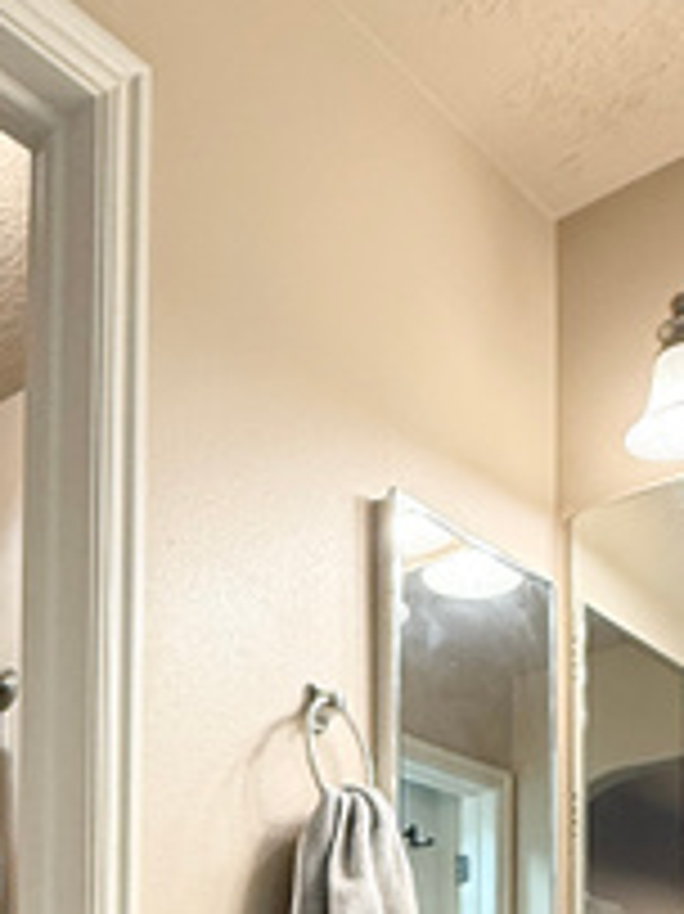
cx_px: 234
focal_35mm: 53
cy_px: 1108
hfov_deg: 27.3
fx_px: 1398
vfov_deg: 30.5
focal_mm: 2.22
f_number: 2.2
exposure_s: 1/60
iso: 200
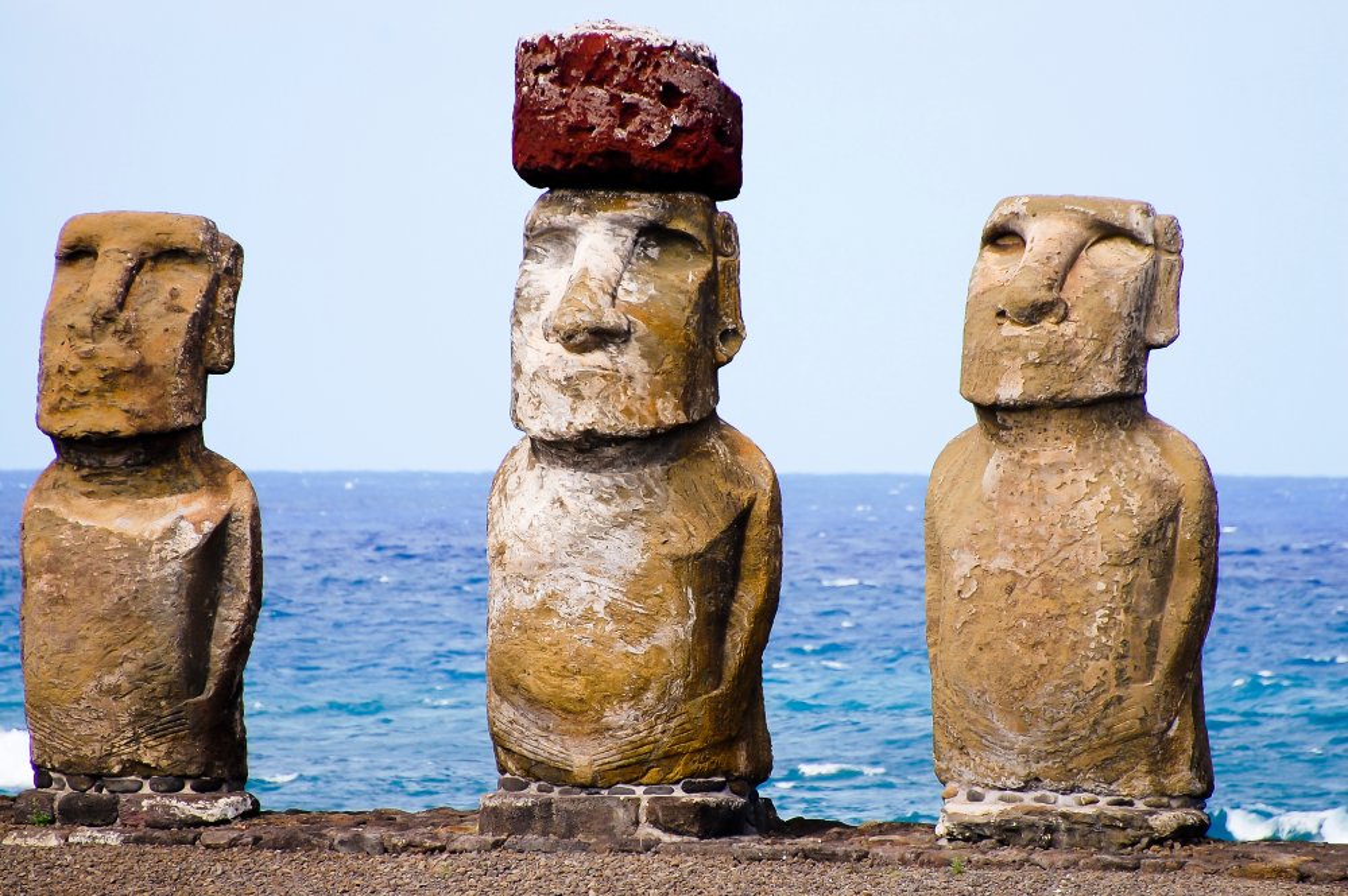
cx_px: 674
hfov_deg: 4.6
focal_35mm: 450
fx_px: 16836
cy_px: 448
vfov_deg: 3.0
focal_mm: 300
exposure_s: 1/640
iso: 200
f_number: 6.3
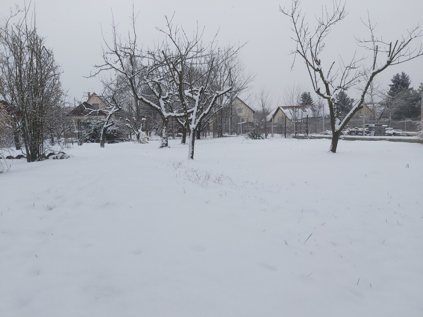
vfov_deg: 53.1
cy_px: 158
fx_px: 318
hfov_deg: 67.3
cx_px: 212
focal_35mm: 26
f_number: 1.7
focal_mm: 3.92
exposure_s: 1/1295
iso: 64
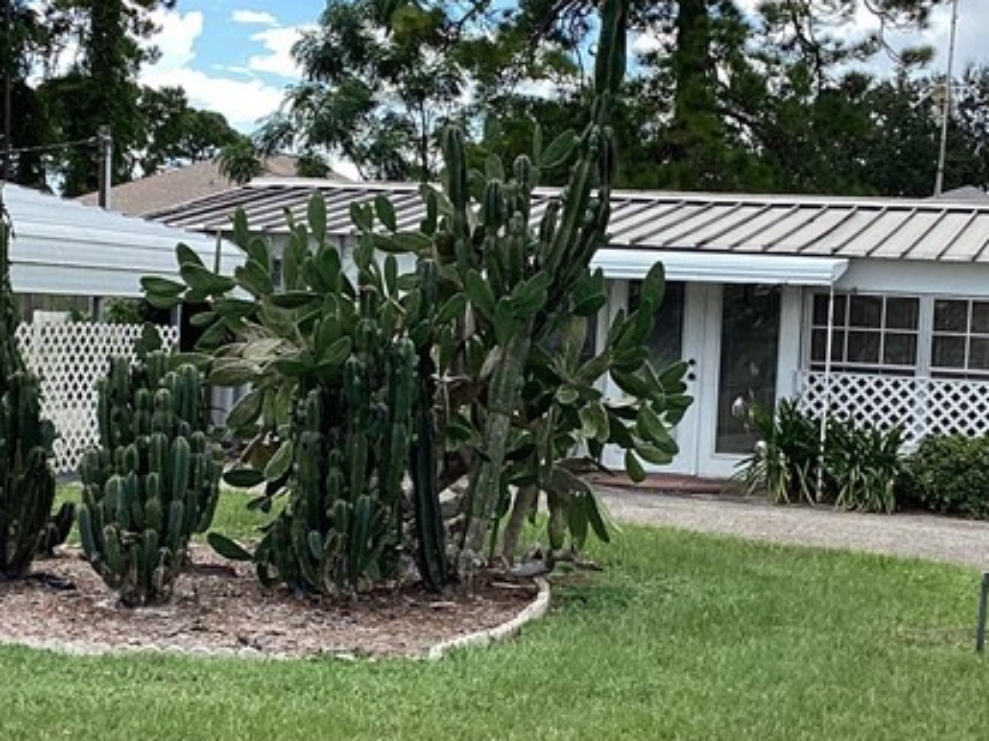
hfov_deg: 25.3
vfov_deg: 19.1
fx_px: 2200
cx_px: 434
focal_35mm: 77
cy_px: 456
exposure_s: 1/916
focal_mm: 3.3
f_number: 2.4
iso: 25
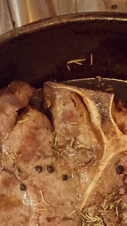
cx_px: 9
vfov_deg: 26.0
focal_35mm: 79
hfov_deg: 15.1
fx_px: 473
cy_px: 203
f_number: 1.8
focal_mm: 3.99
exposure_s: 1/20
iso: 640
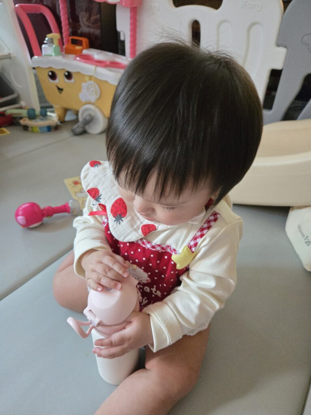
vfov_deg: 73.9
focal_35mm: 23
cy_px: 208
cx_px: 156
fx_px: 276
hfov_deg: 58.9
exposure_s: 1/30
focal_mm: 5.4
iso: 1250
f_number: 1.8
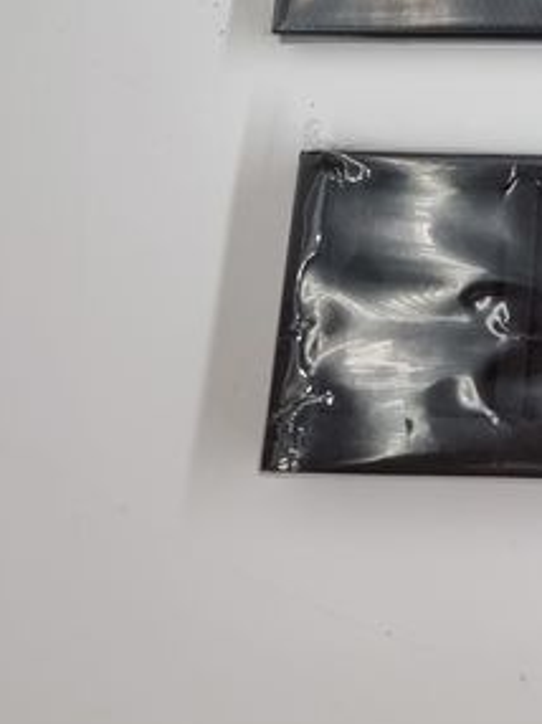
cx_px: 859
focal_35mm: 84
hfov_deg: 15.8
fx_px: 1756
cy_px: -403
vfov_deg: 19.8
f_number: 1.8
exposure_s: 1/100
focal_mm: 6.7
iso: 50
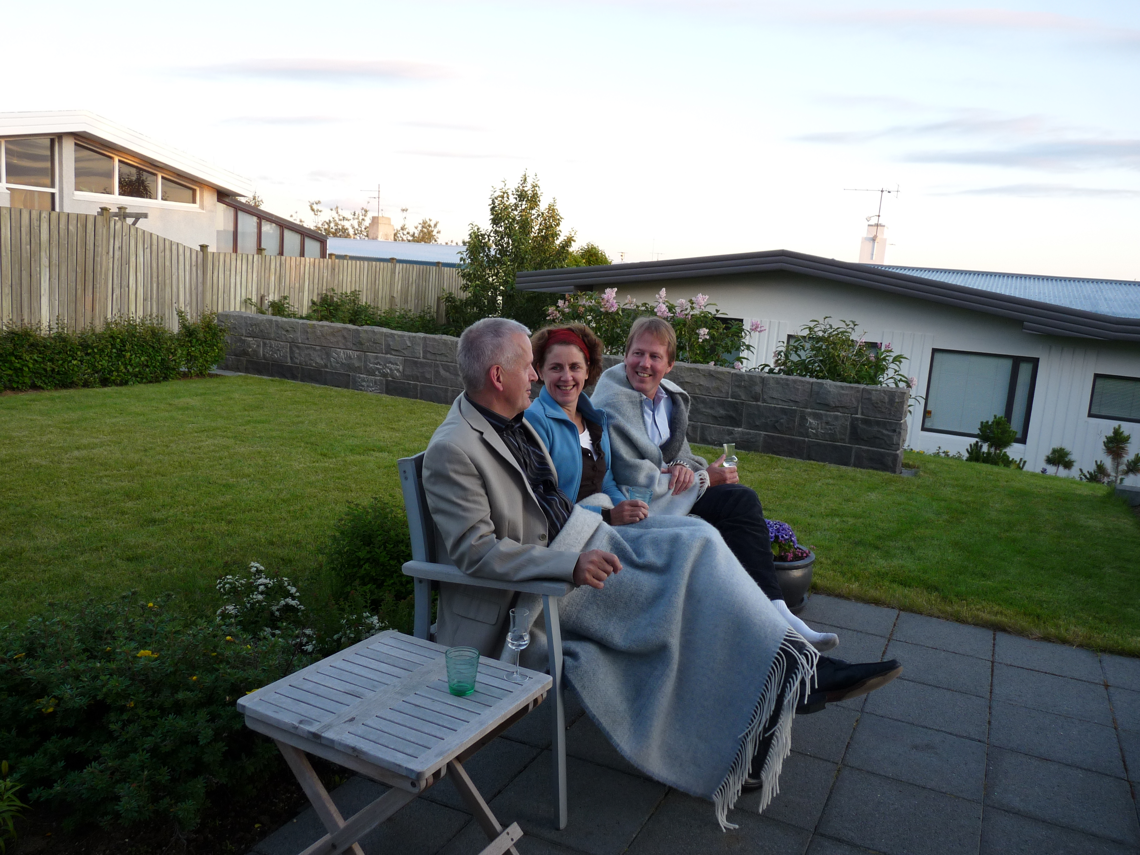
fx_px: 889
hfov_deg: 65.3
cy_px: 428
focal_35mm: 27
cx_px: 570
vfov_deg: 51.4
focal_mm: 4.8
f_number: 2.8
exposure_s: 1/80
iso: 100
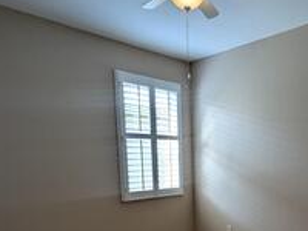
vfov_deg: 41.5
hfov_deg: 54.5
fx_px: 285
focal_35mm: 32
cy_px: 197
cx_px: 226
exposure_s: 1/120
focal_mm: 2.35
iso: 78
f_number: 2.2
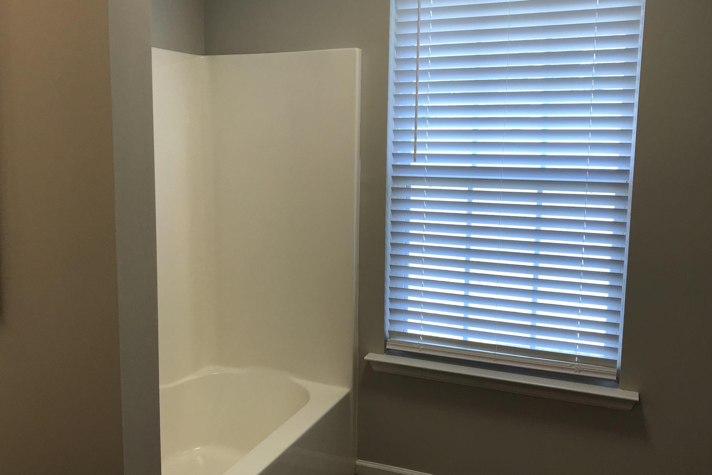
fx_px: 653
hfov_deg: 57.2
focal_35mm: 33
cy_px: 233
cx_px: 331
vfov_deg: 40.0
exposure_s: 1/120
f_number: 1.8
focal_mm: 3.99
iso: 32
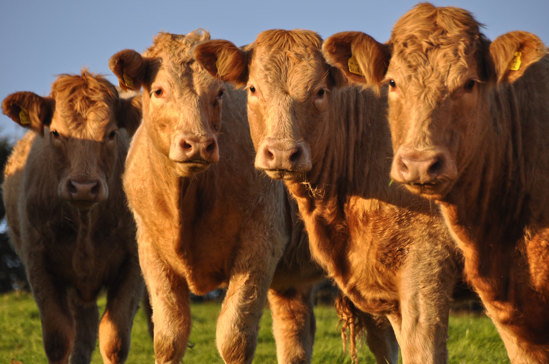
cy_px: 182
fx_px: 3884
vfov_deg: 5.4
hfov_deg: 8.1
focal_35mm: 255
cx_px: 274
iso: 400
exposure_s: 1/500
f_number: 6
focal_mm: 170
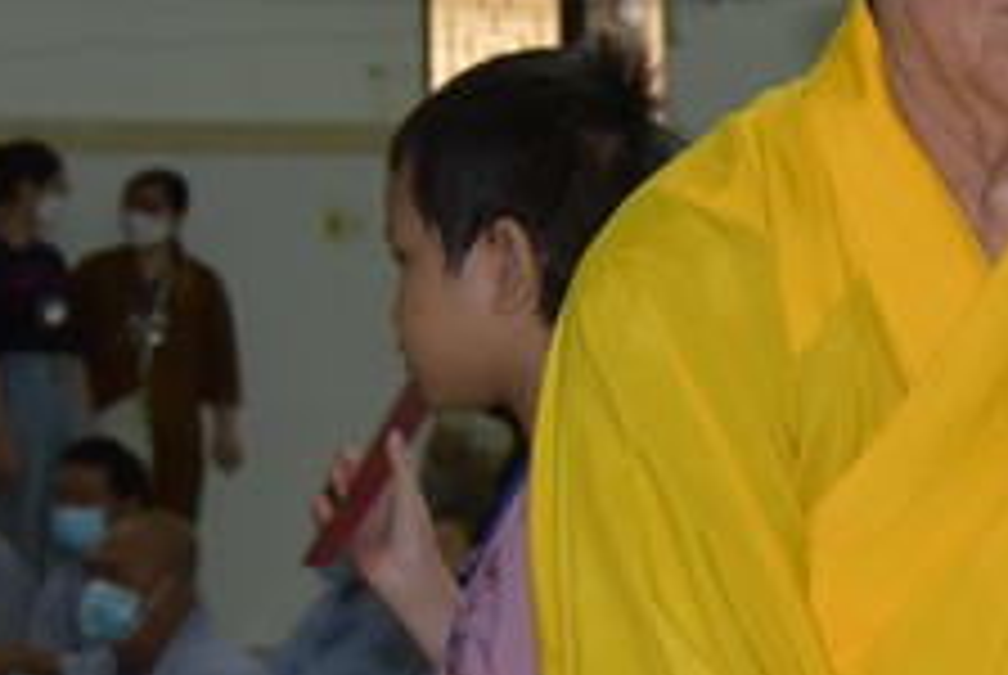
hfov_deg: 14.0
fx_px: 3897
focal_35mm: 139
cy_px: 392
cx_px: 1400
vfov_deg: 9.9
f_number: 5.6
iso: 1600
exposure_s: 1/60
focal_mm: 48
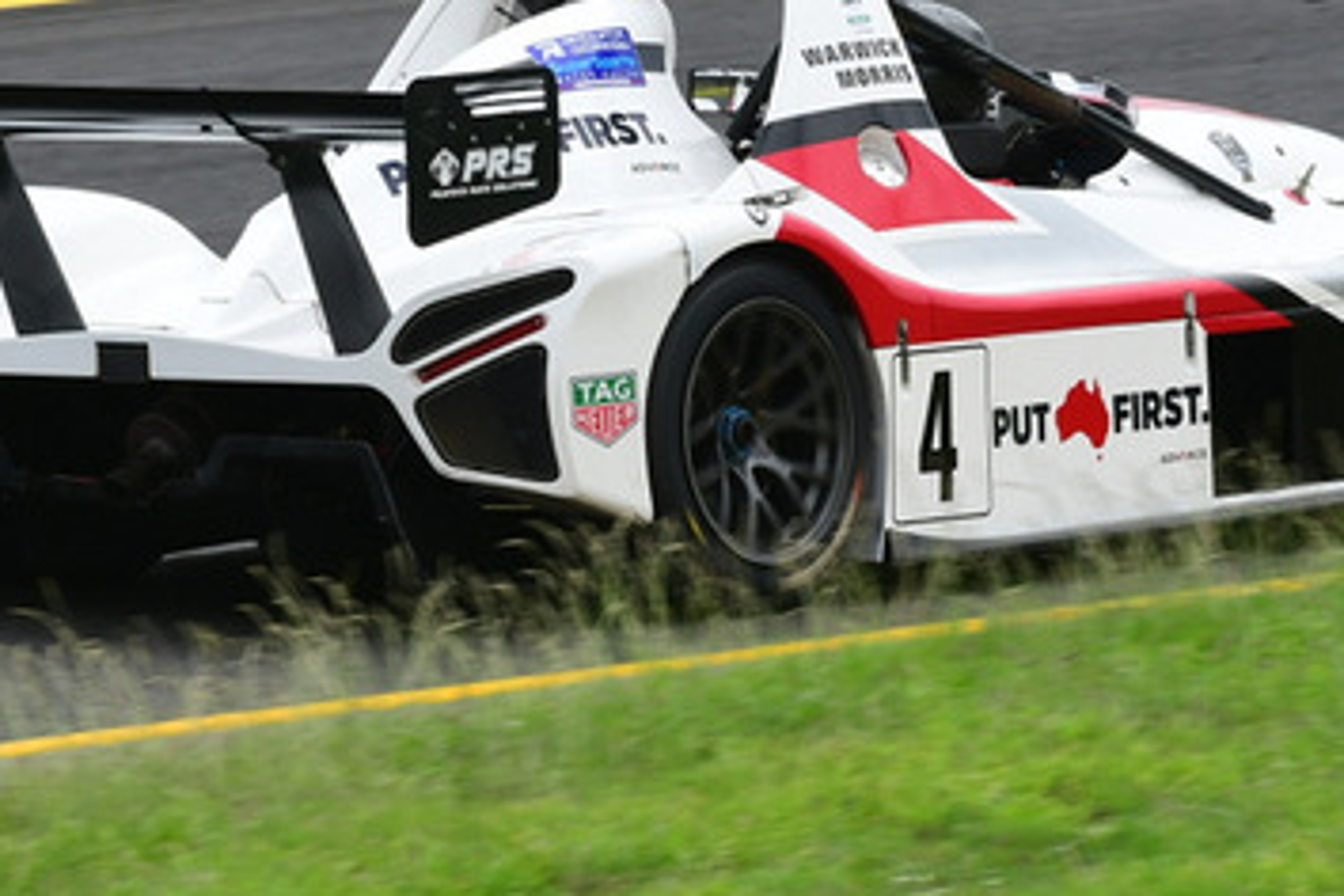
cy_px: 163
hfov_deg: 2.5
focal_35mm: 814
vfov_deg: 1.7
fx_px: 30387
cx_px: 805
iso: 500
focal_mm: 240
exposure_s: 1/640
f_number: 10
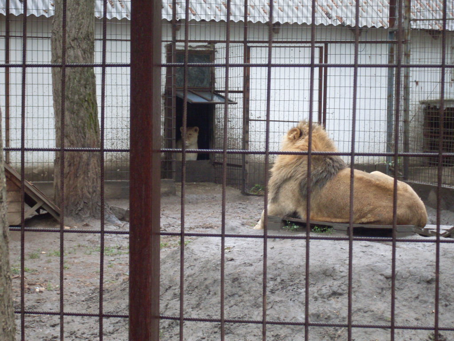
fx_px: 1351
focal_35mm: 103
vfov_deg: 14.4
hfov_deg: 19.1
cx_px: 227
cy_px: 170
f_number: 4.8
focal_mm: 17.1
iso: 200
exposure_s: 1/30
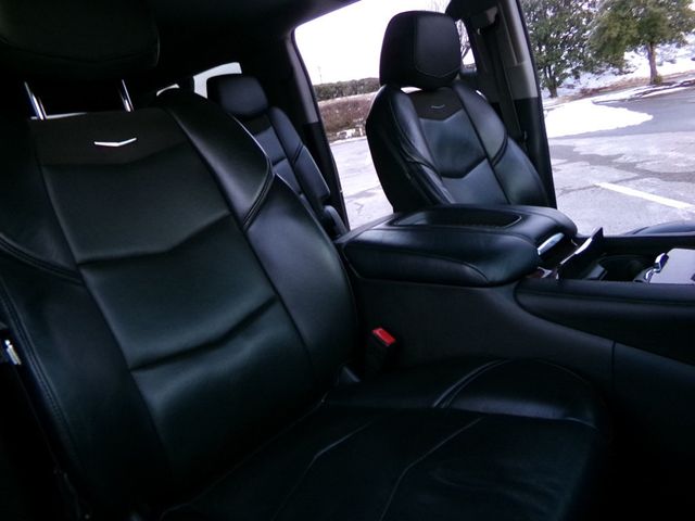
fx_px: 482
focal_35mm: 24
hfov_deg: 71.6
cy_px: 260
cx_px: 348
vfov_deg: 56.8
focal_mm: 4.3
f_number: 3.7
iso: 393
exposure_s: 1/17
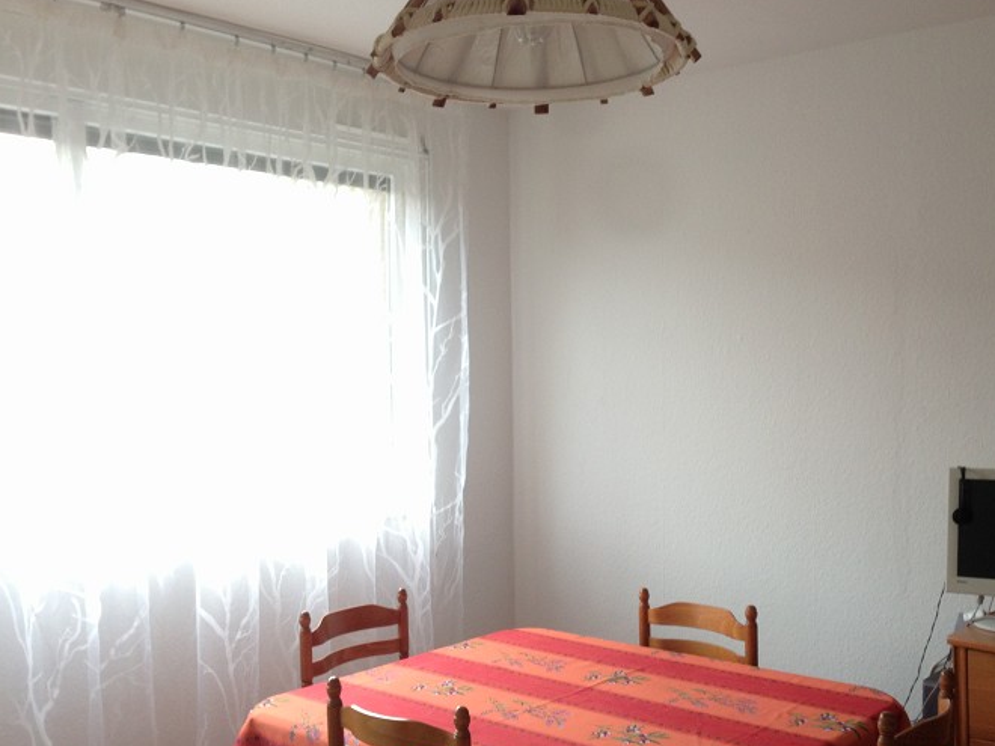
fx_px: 1150
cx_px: 531
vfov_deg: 35.9
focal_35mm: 40
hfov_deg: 46.8
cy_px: 442
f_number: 2.4
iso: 64
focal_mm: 4.13
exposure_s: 1/120
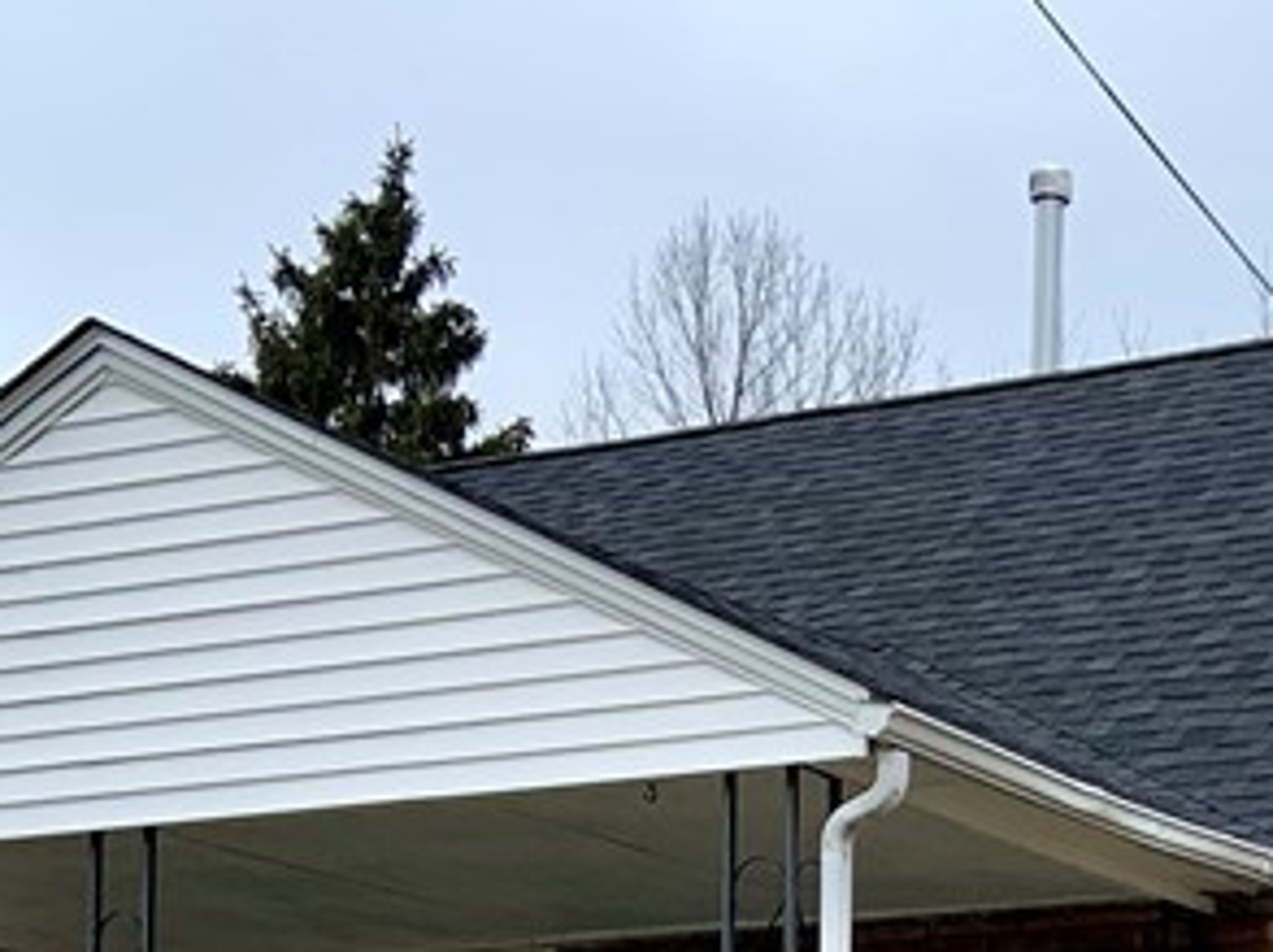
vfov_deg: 14.9
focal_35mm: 91
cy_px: 1478
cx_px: 1434
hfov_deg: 20.5
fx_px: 3342
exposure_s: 1/1149
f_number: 1.8
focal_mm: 4.25
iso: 25
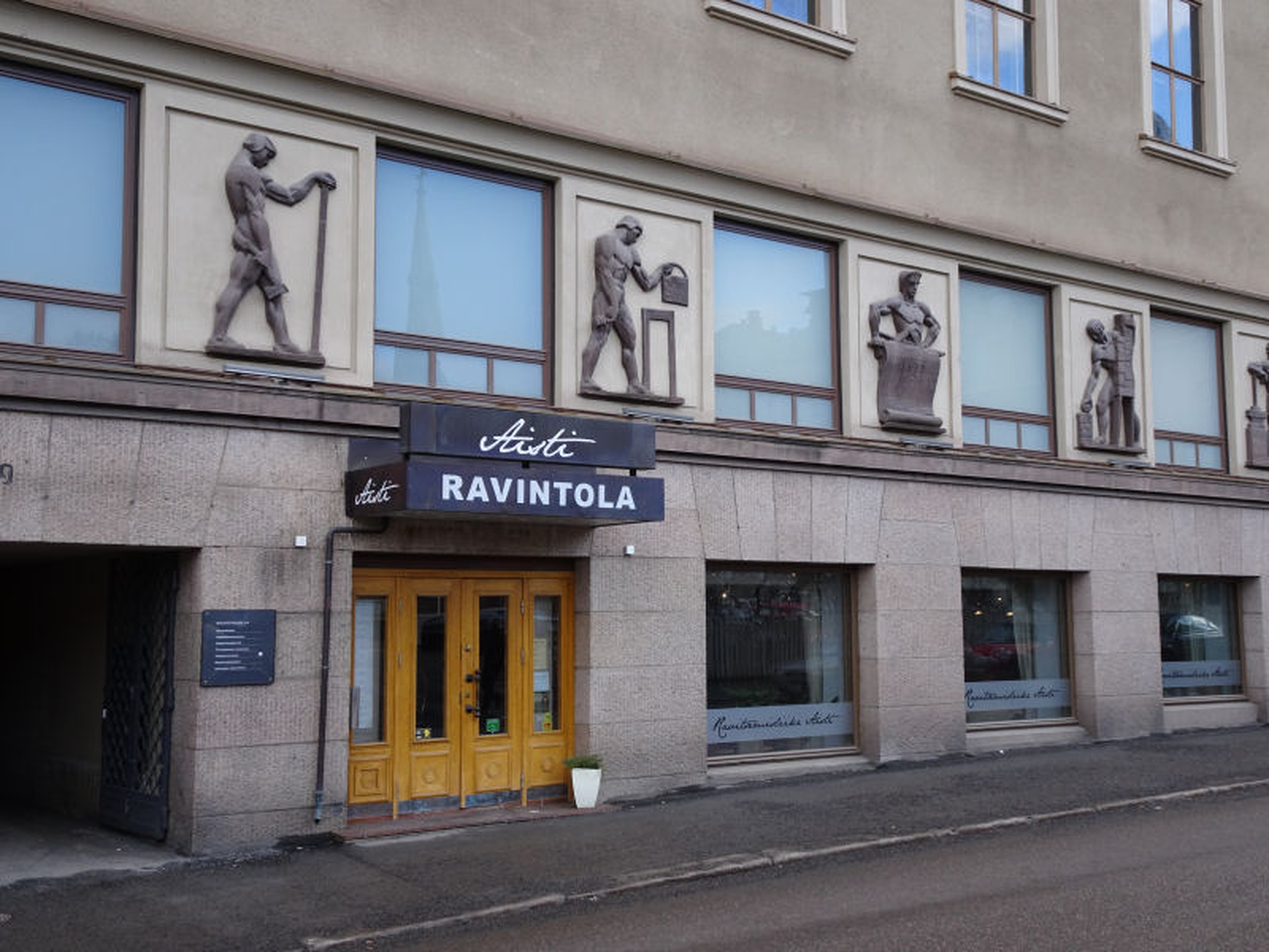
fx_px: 1283
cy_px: 476
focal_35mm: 35
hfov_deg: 52.6
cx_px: 634
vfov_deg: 40.7
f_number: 4
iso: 80
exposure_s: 1/100
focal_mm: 5.98
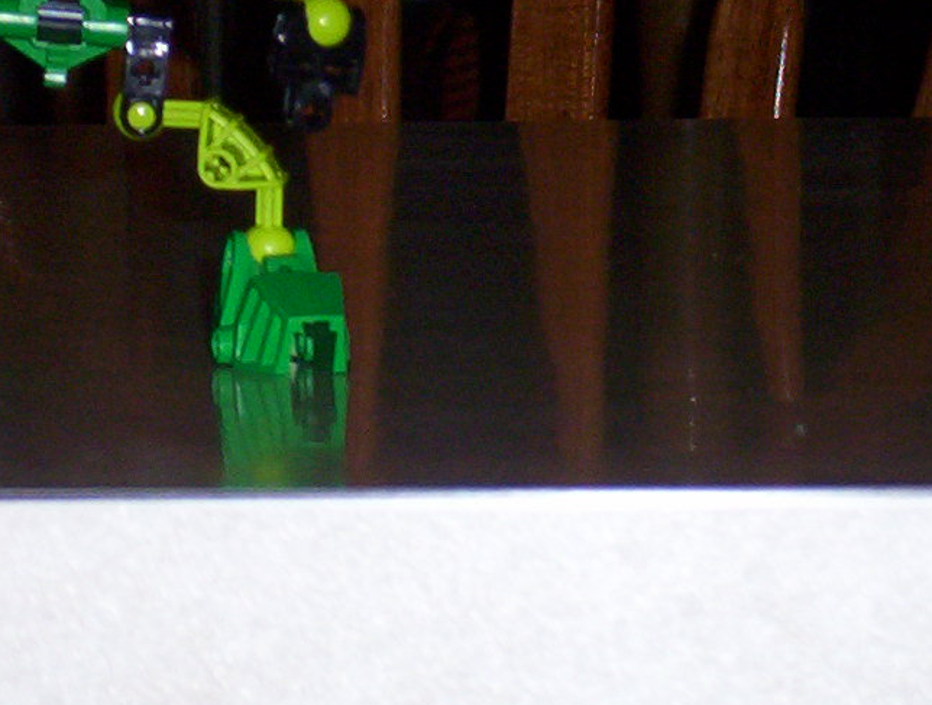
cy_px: 227
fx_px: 8479
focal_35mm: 314
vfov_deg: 4.8
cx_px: 172
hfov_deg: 6.3
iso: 140
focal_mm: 16.3
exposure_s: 1/125
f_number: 4.62
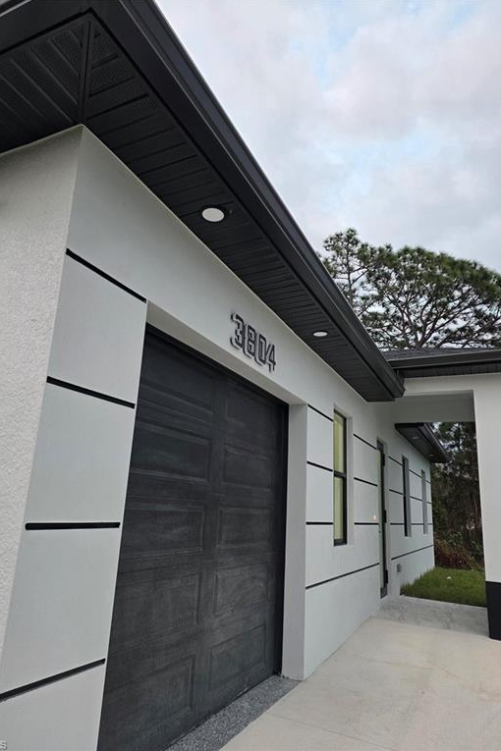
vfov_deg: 73.7
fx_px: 501
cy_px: 375
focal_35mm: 24
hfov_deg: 53.1
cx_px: 235
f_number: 1.7
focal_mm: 6.25
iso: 160
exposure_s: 1/180
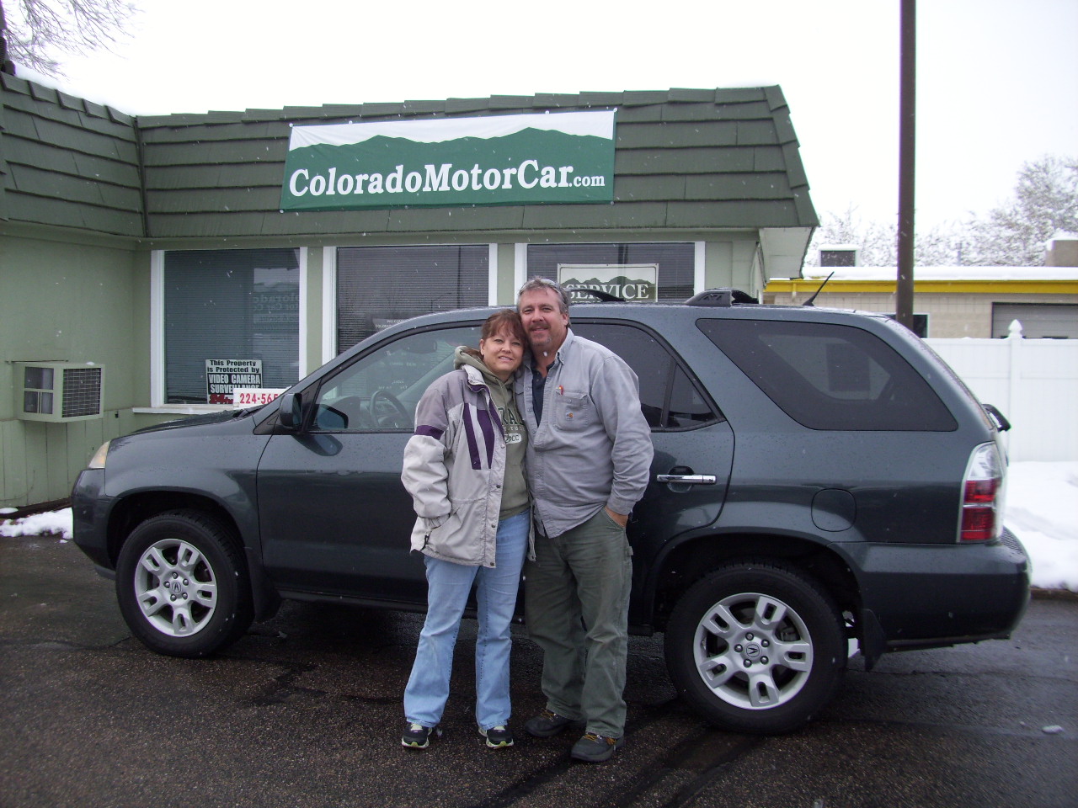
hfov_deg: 54.0
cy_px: 404
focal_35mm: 34
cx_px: 539
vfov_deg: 41.8
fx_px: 1059
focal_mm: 5.7
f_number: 2.9
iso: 80
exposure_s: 1/125
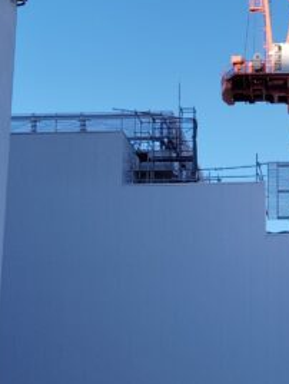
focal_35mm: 107
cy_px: 72
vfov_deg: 18.2
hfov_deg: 13.5
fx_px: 1187
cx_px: 357
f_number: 1.8
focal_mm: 4.22
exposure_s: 1/649
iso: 50
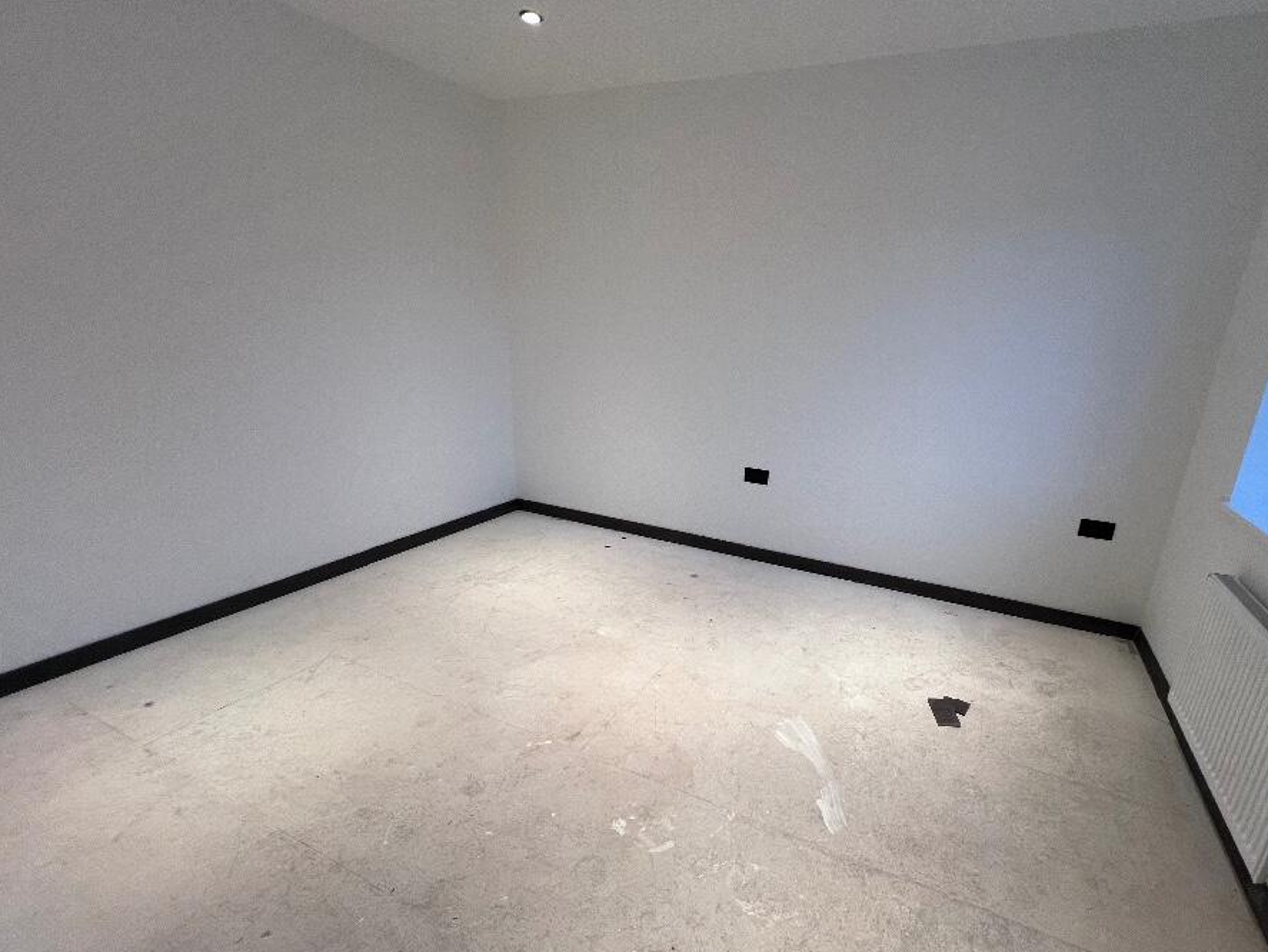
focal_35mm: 15
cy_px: 505
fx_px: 550
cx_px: 729
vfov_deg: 81.7
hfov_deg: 97.4
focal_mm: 1.57
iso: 80
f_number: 1.8
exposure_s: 1/100
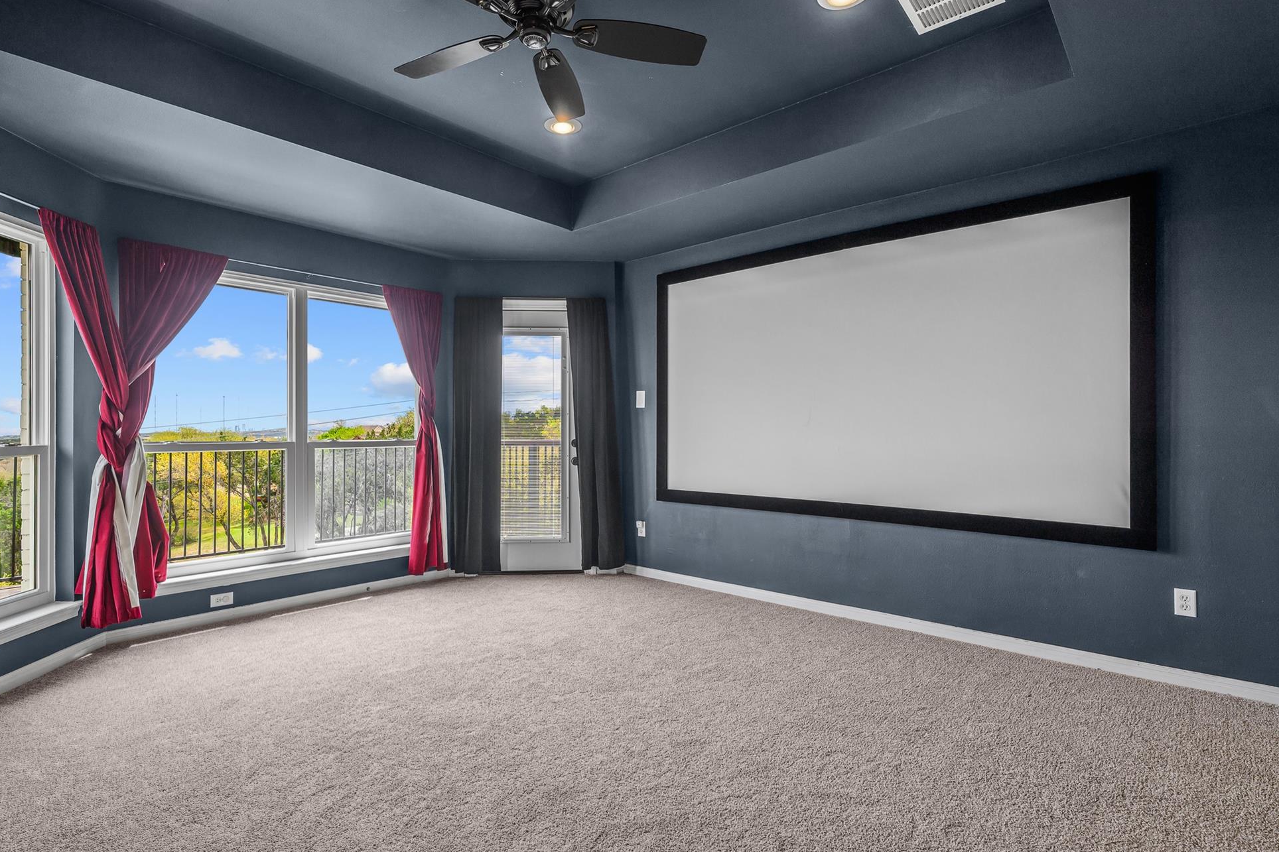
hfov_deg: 91.5
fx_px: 623
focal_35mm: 18
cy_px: 440
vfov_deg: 68.8
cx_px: 627
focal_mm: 16.5
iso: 250
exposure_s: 1/15
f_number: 8
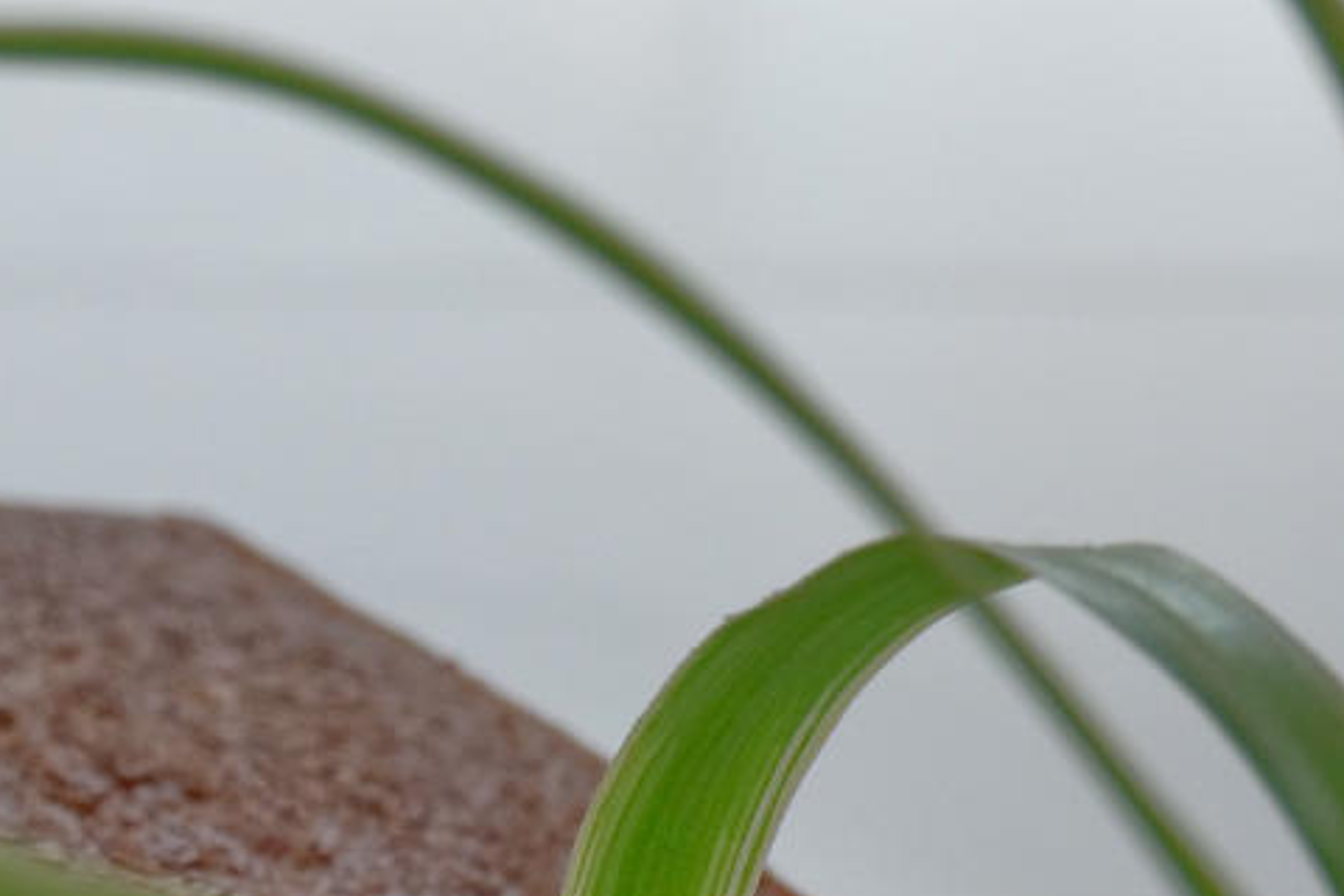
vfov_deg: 6.6
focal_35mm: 204
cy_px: 1543
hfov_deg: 9.6
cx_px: -1084
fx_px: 7615
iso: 1600
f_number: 10
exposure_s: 1/60
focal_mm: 51
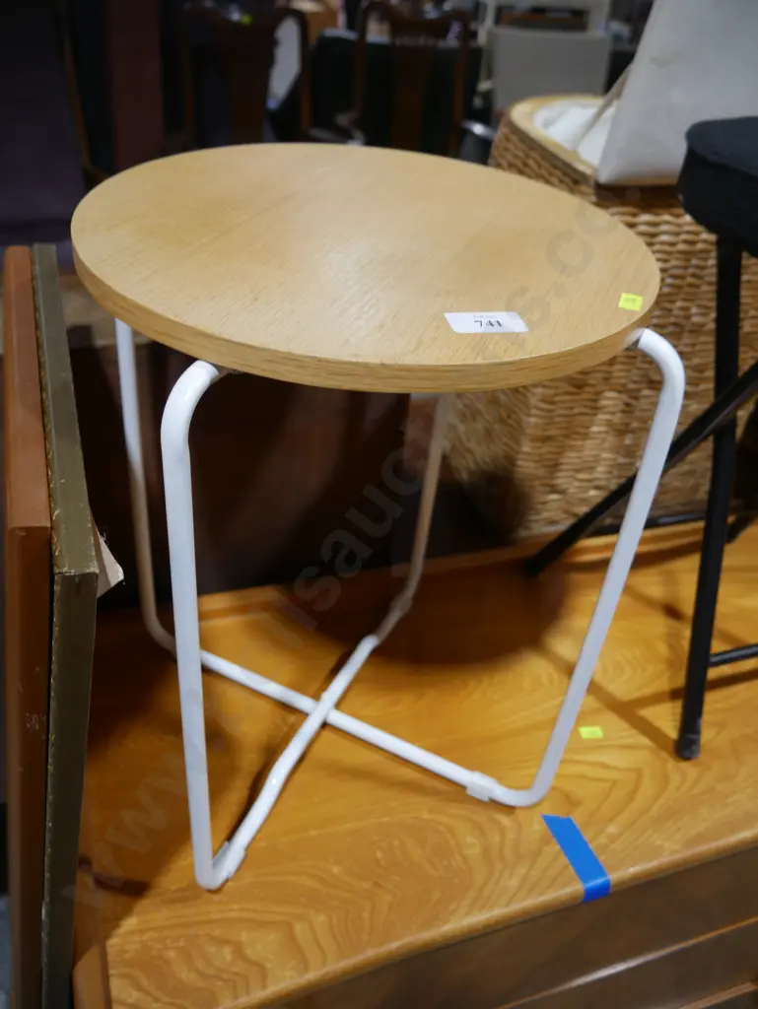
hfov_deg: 49.8
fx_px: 817
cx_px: 379
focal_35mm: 28
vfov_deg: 63.4
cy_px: 504
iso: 200
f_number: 3.5
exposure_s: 1/60
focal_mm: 14
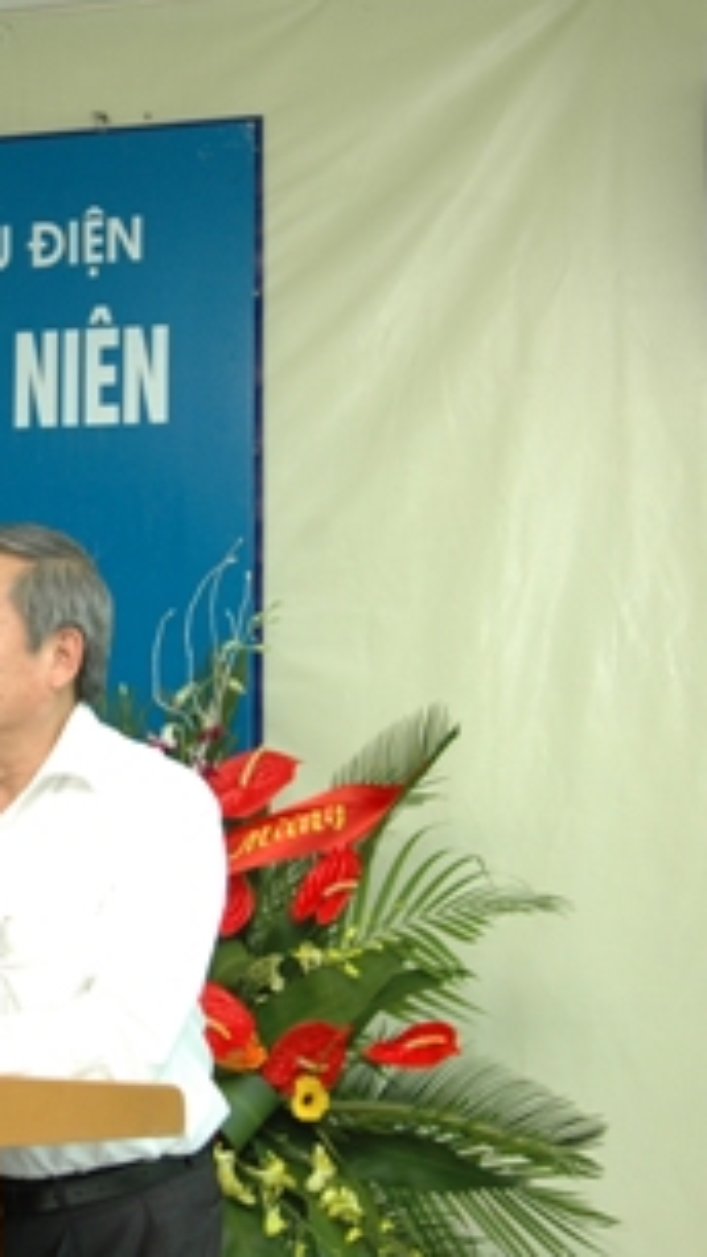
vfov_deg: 31.4
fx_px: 2234
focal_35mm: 67
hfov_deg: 17.3
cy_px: 633
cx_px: -111
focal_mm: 28
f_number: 5
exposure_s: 1/100
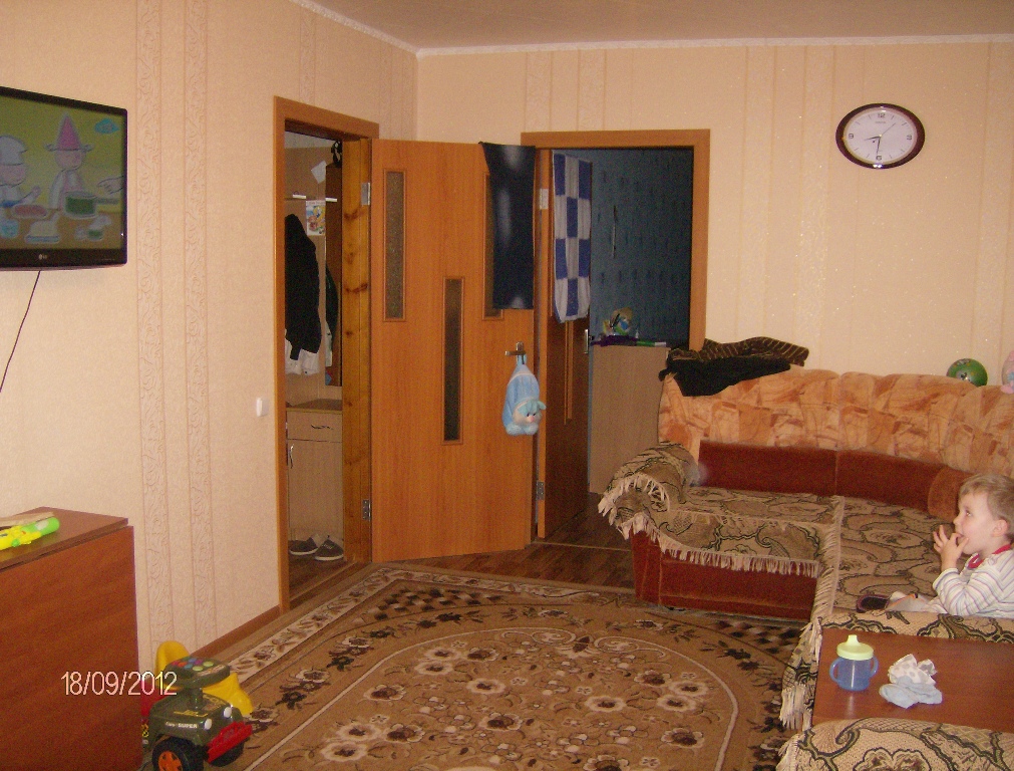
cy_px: 386
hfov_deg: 51.1
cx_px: 507
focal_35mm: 36
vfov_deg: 40.0
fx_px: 1059
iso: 200
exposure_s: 1/60
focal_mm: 6
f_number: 2.8
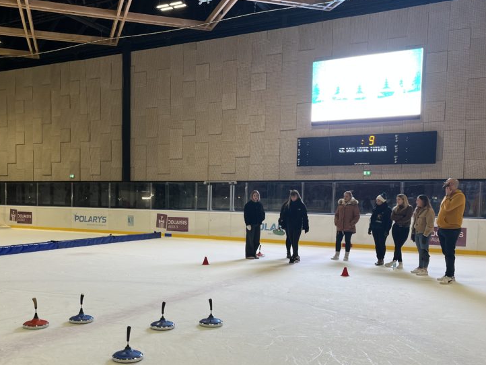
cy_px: 232
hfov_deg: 51.3
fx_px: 506
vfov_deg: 39.4
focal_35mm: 36
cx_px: 219
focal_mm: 5.1
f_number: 1.6
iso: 80
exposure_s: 1/60
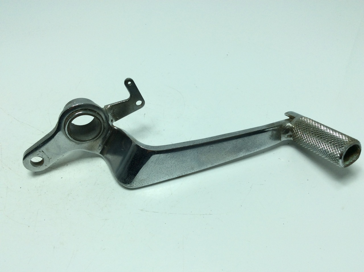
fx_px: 336
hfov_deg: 56.9
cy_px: 136
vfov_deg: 44.1
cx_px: 182
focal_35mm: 32
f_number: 2.4
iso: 32
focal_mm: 3.3
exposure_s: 1/608
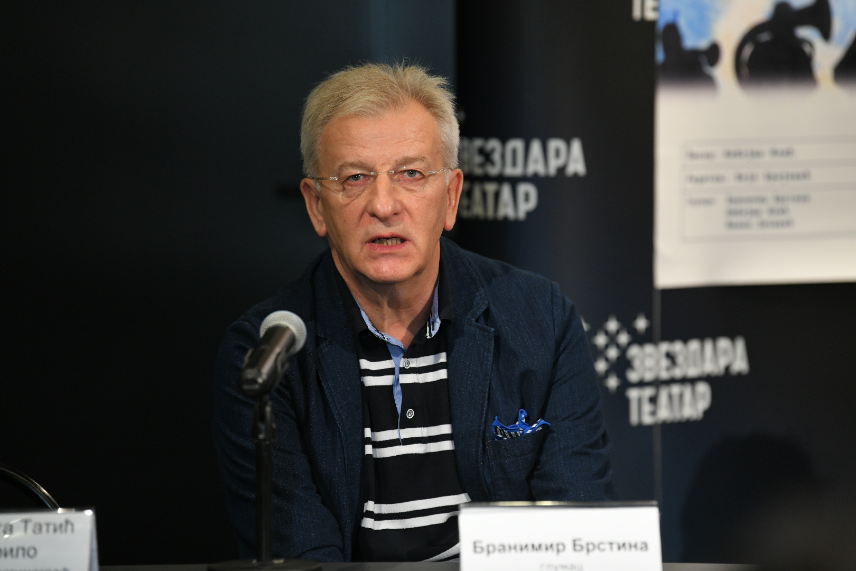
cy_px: 286
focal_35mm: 180
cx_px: 428
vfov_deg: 7.6
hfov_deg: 11.4
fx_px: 4280
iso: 2500
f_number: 4
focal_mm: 180
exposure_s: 1/160
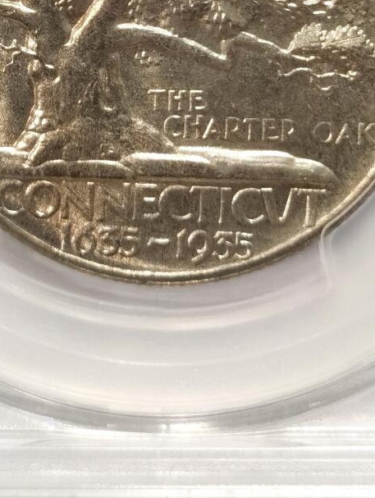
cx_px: 158
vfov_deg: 11.9
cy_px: -198
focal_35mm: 160
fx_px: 2305
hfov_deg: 9.3
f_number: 16
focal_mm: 5.56
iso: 160
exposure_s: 1/100
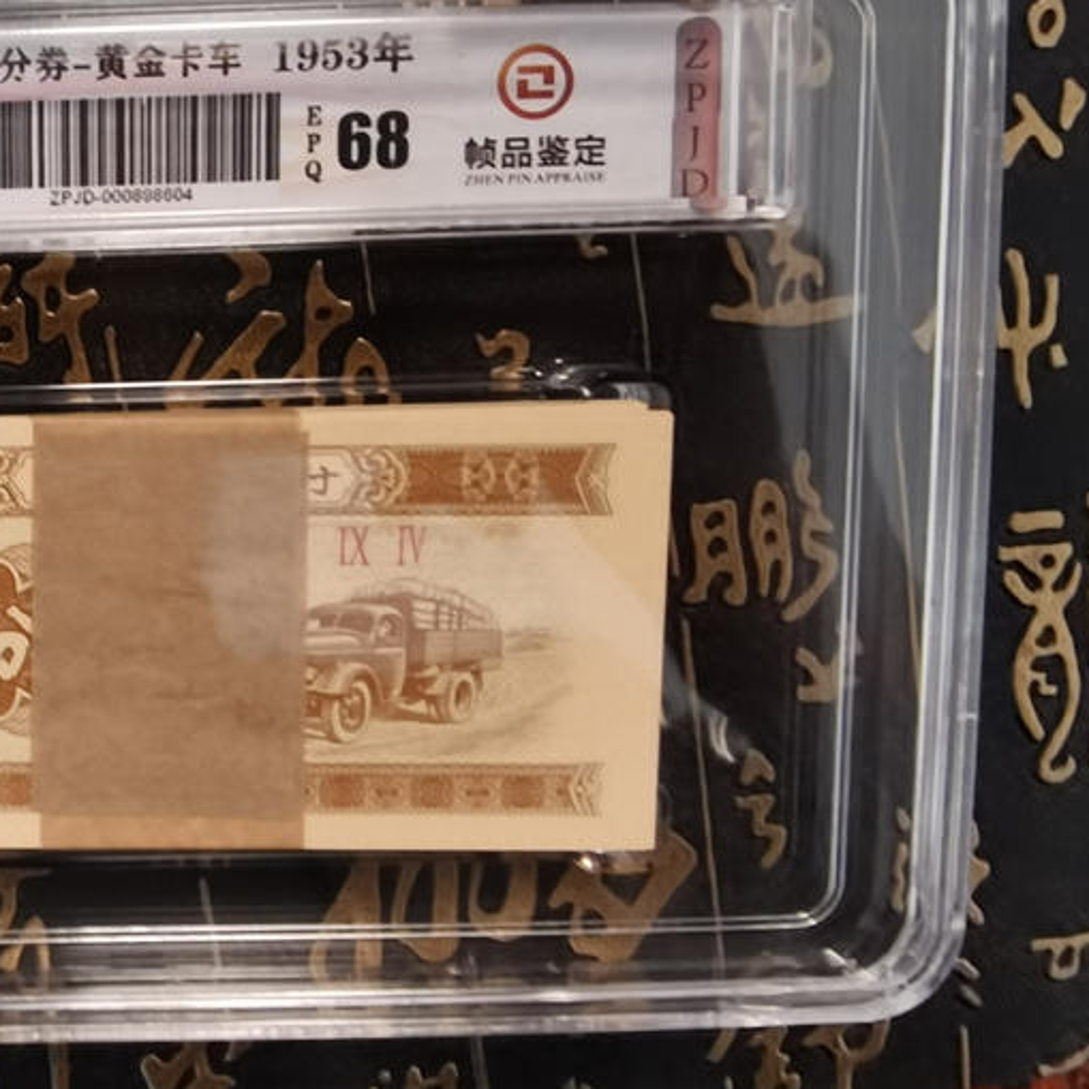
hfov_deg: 36.4
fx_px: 1602
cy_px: 494
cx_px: 231
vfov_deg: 37.5
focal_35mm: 45
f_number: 2.2
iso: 500
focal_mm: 2.26
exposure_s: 1/20
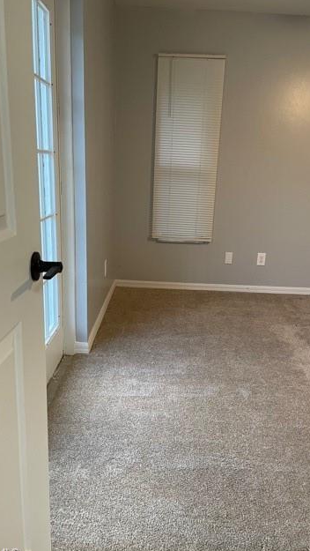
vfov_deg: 66.0
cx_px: 166
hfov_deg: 40.2
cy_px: 279
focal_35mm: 29
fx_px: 423
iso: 200
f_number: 1.6
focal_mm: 4.2
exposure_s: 1/60
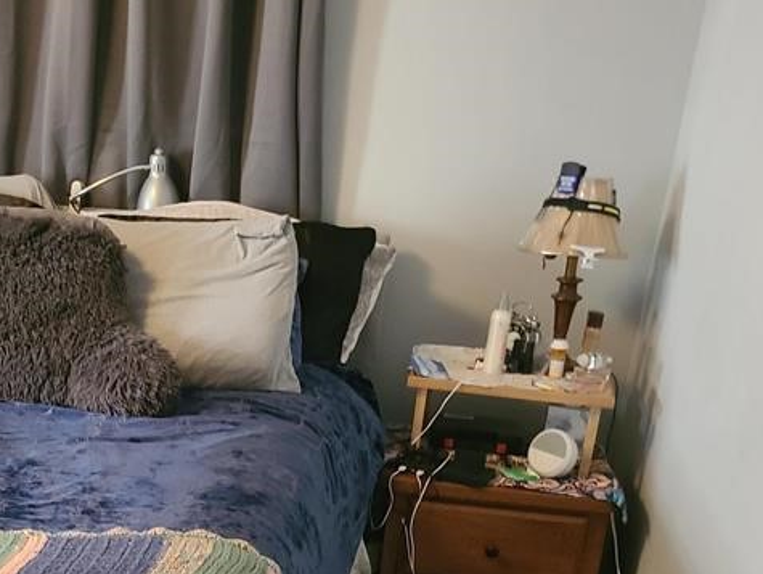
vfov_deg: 25.3
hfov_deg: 33.3
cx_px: 153
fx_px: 1235
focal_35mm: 56
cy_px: 527
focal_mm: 5.4
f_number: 1.8
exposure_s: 1/24
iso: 800
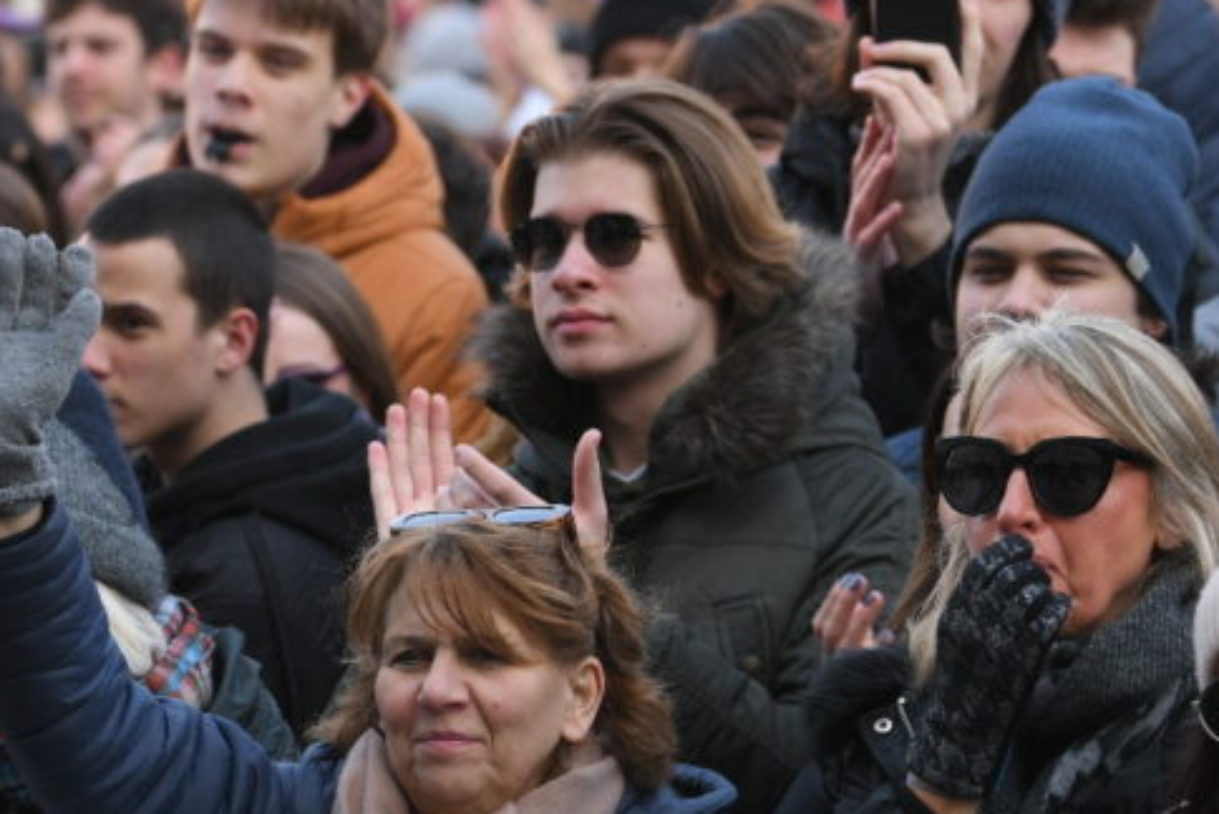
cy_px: 803
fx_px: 10466
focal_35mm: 309
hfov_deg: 6.7
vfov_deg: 4.4
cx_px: 98
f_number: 4
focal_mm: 122
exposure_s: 1/250
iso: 200
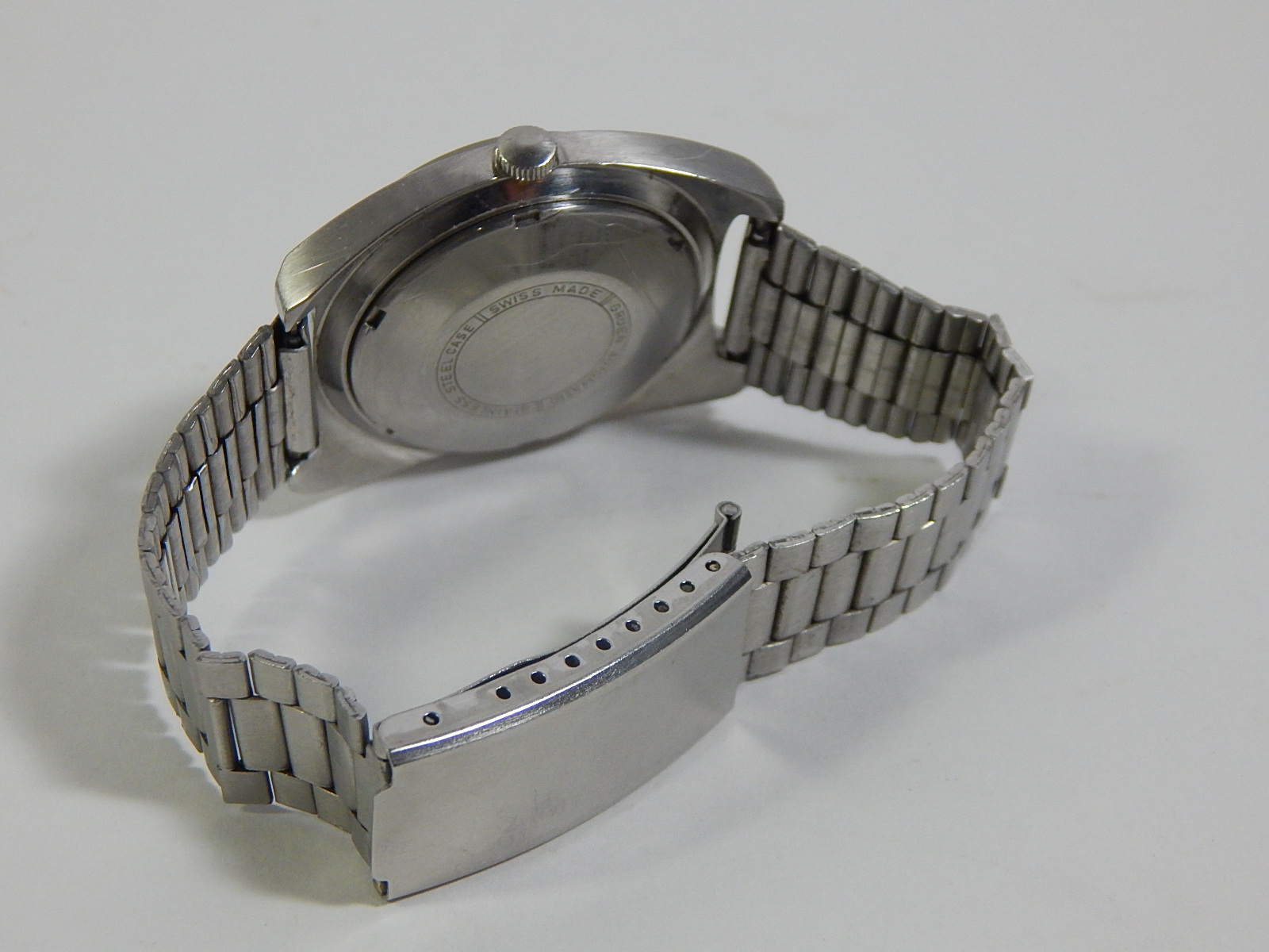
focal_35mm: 75
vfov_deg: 19.6
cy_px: 476
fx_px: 2749
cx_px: 634
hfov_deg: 26.0
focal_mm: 13.5
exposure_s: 1/100
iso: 400
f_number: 4.2
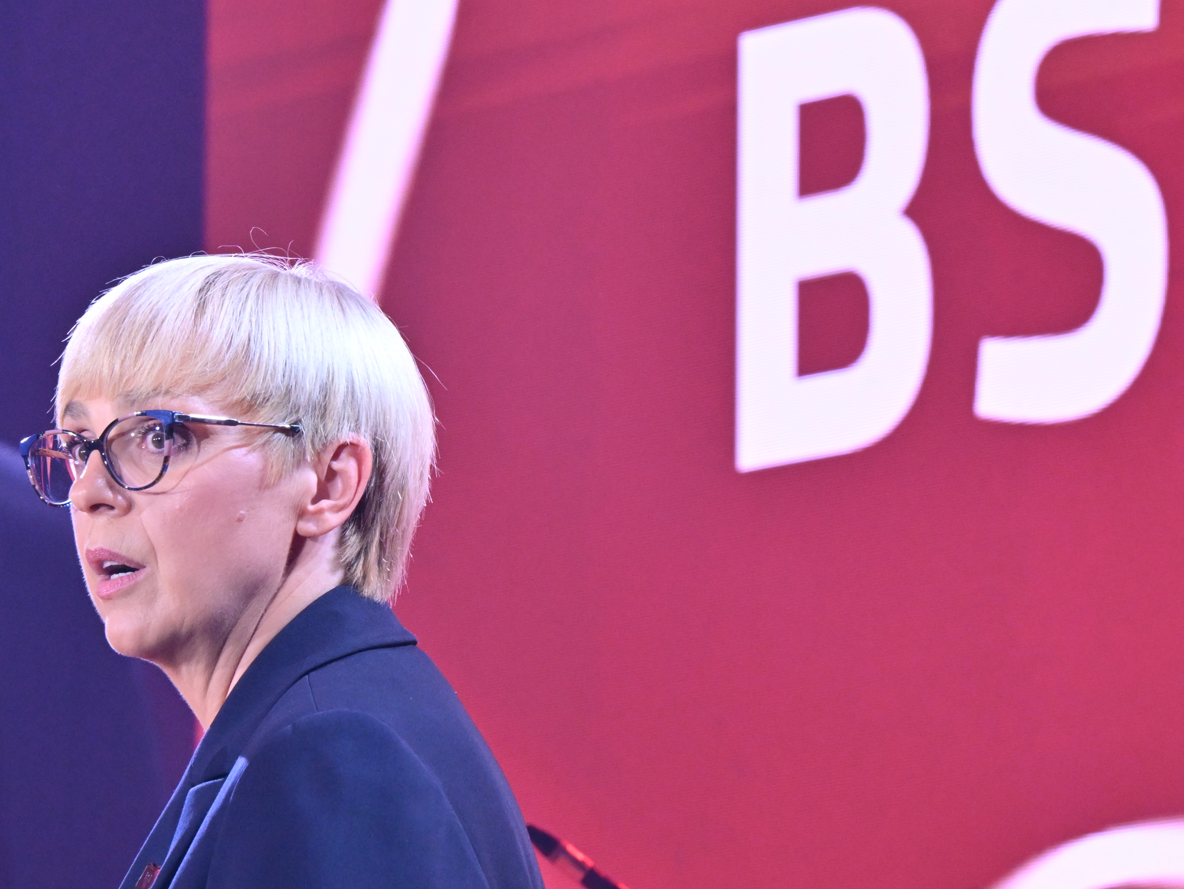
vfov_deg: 4.0
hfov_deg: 5.4
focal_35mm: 370
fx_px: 12657
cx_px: 556
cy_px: 301
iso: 2000
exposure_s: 1/60
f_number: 10
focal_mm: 170
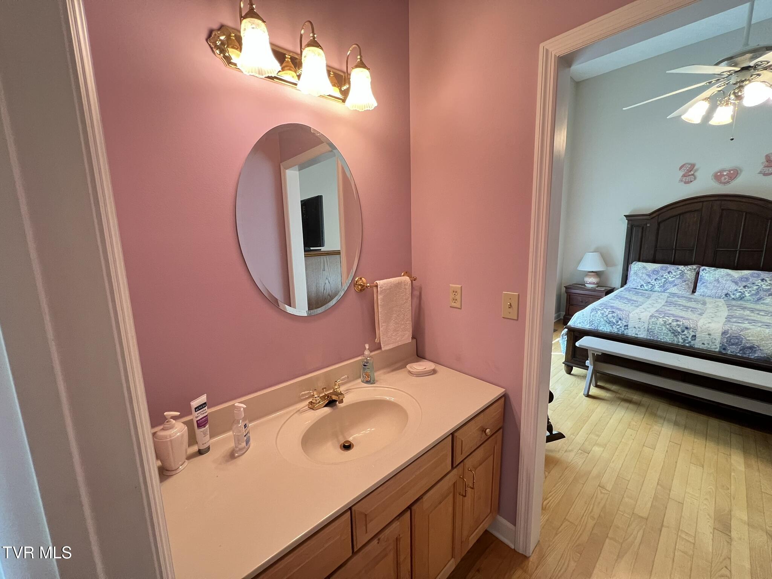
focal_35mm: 13
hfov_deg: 106.2
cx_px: 386
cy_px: 290
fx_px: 290
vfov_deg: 89.9
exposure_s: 1/60
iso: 320
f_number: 1.8
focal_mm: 1.57
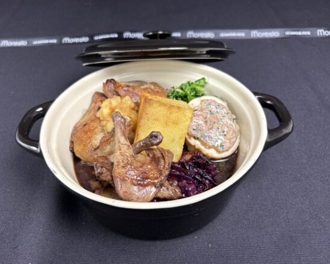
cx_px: 157
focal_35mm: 28
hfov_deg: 62.2
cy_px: 134
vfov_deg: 51.5
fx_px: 273
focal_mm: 5.96
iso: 80
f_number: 1.6
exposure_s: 1/50
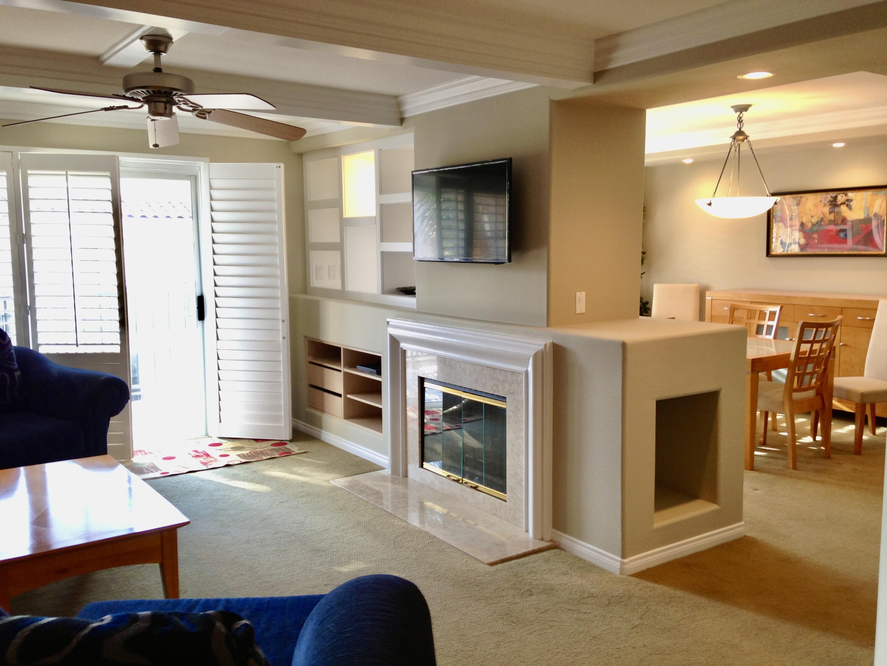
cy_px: 333
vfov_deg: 42.9
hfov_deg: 55.4
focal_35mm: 33
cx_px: 444
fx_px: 846
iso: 64
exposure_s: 1/20
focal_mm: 4.12
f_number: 2.4
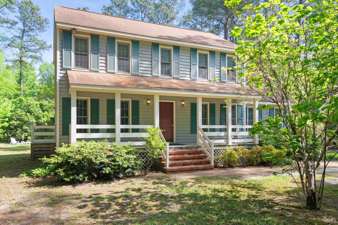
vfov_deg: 47.9
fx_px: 254
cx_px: 169
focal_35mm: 27
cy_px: 112
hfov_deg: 67.4
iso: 100
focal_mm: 18
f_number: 8
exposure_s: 1/13
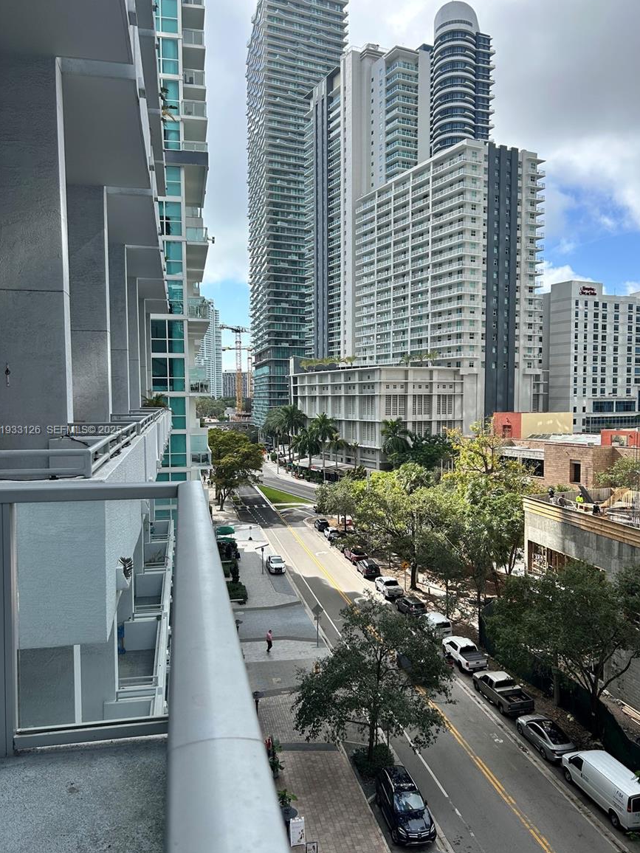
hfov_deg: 51.4
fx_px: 666
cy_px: 431
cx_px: 317
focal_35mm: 27
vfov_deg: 65.3
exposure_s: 1/2083
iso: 50
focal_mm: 5.7
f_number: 1.5
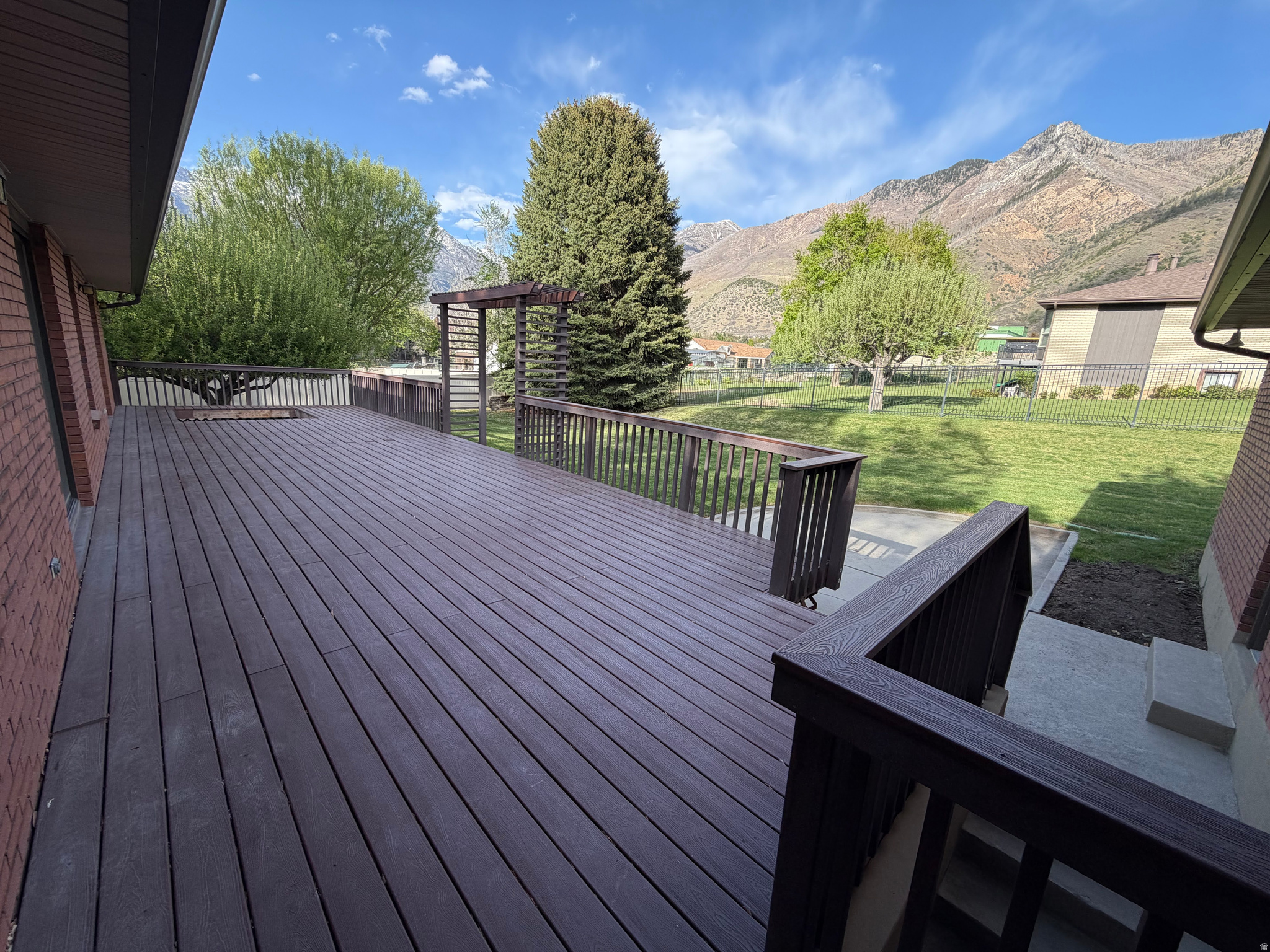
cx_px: 635
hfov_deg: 102.1
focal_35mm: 14
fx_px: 514
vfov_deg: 85.7
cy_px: 476
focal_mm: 2.22
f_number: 2.2
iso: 50
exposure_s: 1/502
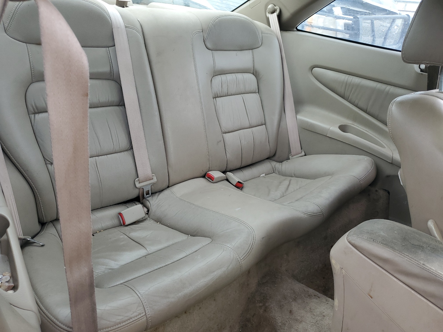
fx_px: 333
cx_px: 222
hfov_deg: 67.3
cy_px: 166
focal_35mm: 26
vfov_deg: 53.1
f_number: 1.5
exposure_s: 1/123
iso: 50
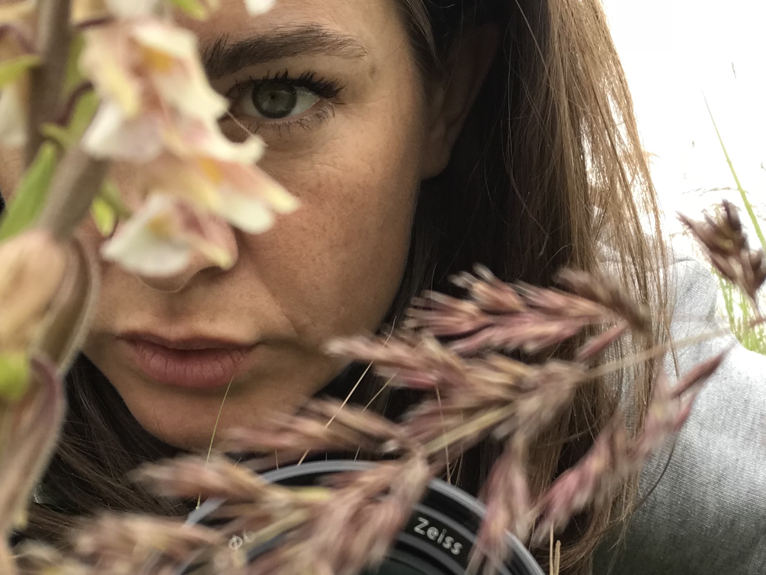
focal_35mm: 57
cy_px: 443
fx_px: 1262
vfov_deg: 25.3
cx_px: 444
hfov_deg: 33.7
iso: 25
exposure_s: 1/341
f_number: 2.2
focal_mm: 2.87
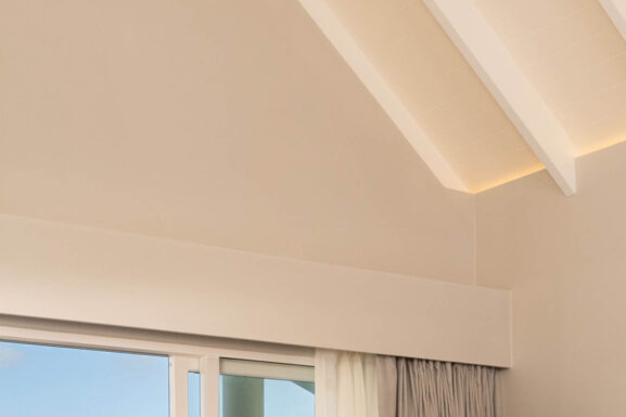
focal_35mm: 71
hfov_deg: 28.4
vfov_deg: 17.9
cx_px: 260
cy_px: 549
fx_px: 1235
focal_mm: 16
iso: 500
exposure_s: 1/320
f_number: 8
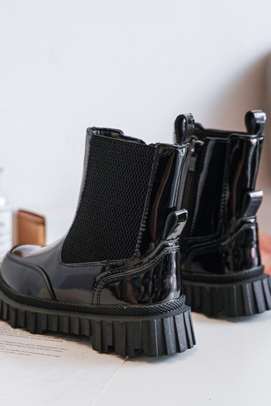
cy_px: 203
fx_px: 452
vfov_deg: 48.5
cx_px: 136
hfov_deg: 33.4
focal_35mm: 40
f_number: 4
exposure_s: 1/100
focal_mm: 40
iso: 500
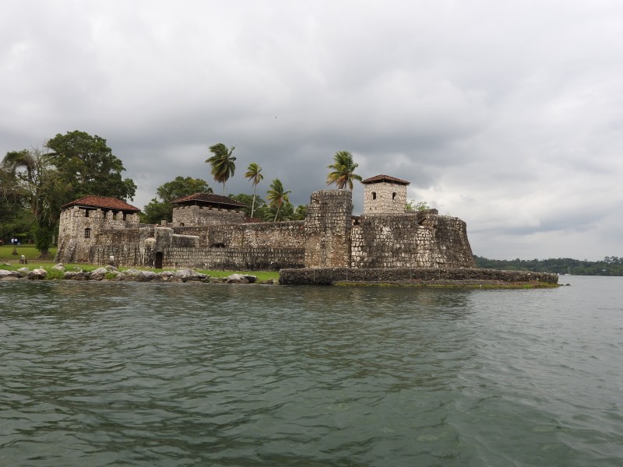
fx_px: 504
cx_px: 312
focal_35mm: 28
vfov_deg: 49.7
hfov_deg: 63.4
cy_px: 234
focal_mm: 5
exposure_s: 1/320
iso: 100
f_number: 3.5
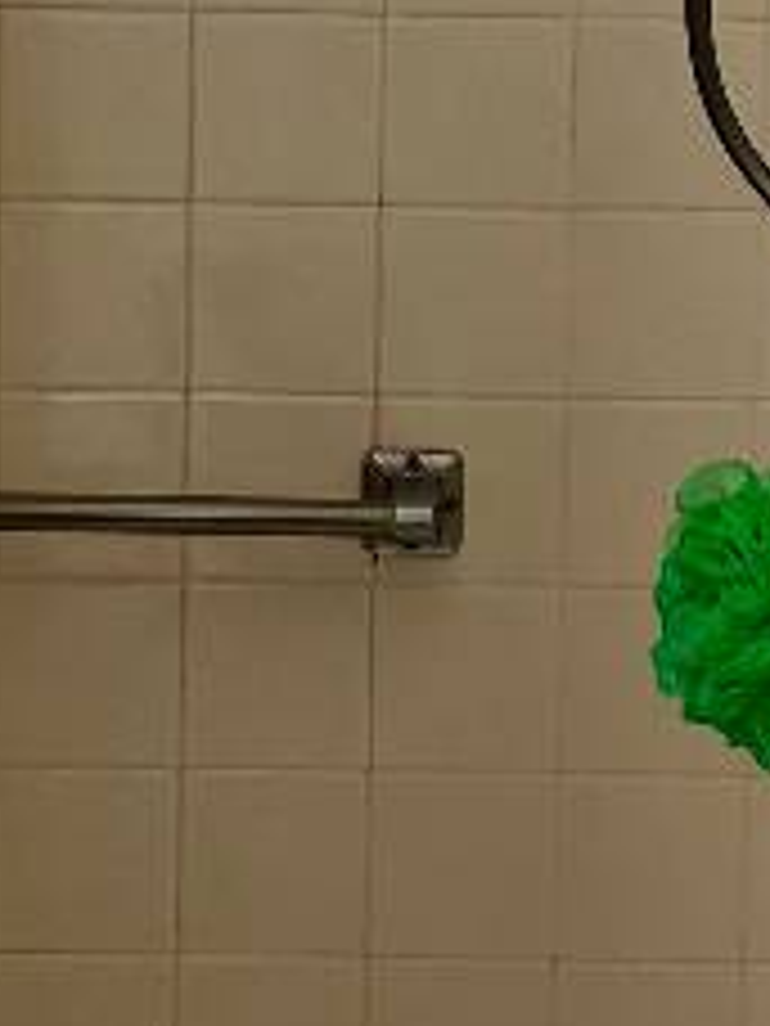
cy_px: 223
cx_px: 365
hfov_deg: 11.5
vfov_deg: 15.2
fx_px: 3826
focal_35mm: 129
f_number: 1.6
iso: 64
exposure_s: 1/60
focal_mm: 5.96
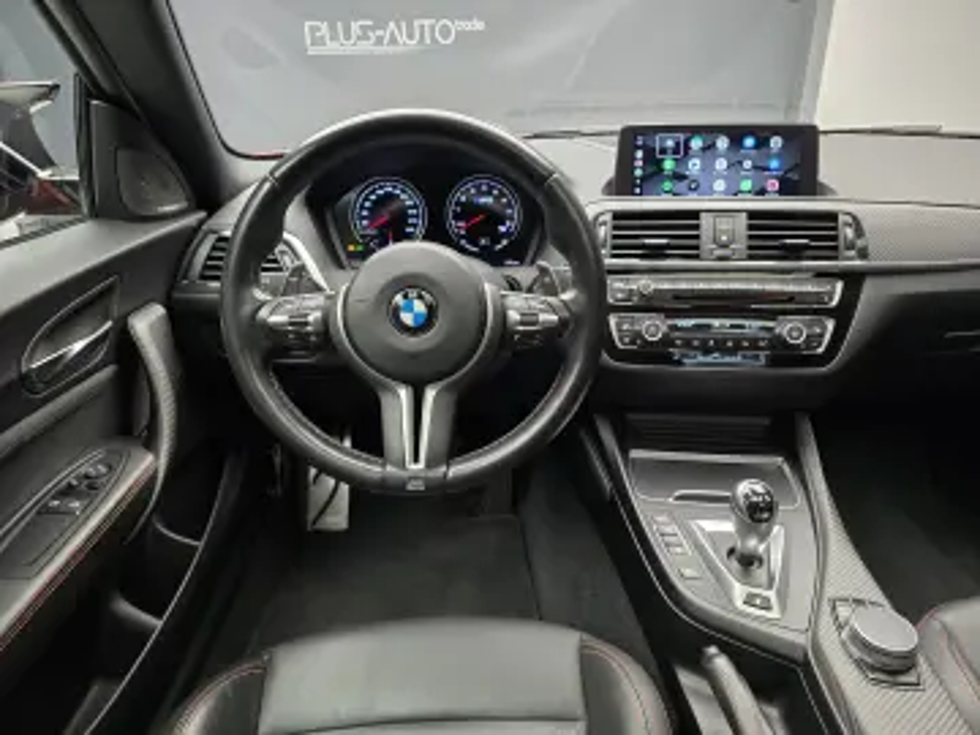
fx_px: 651
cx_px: 490
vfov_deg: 58.9
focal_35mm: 23
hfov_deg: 73.9
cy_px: 368
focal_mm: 6.3
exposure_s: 1/50.6
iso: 320
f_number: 1.7
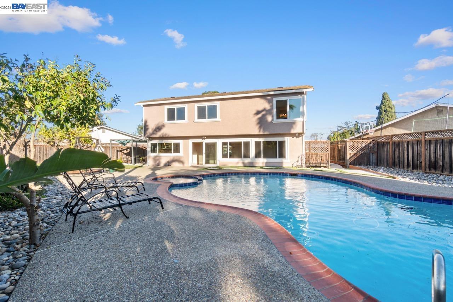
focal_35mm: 15
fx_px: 189
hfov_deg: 100.4
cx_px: 226
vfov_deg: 77.4
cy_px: 151
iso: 200
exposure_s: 1/250
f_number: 6.3
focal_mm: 10
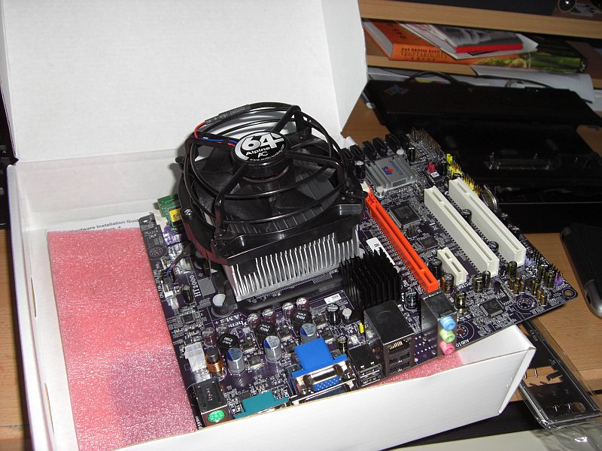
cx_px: 301
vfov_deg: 37.7
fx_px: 661
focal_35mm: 38
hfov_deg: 49.0
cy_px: 226
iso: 100
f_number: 2.7
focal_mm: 6.2
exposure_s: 1/60
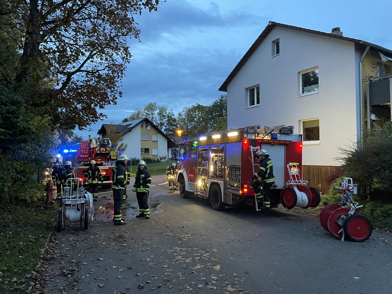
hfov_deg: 67.3
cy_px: 147
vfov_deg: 53.1
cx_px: 196
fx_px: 294
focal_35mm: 26
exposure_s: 1/40
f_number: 1.6
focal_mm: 4.2
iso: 500
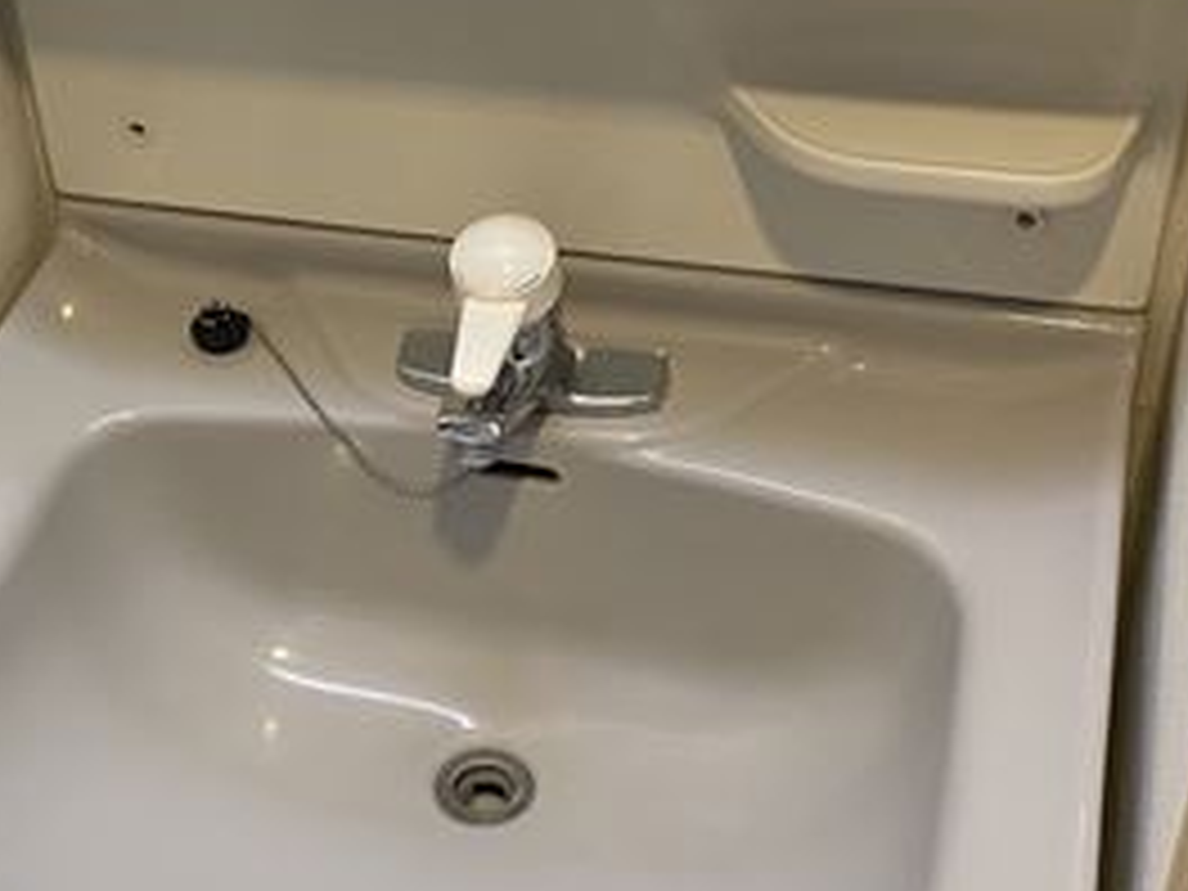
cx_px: 324
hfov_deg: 30.3
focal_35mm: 63
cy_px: 441
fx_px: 2162
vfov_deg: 23.3
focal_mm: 4.25
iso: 125
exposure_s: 1/50
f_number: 1.8
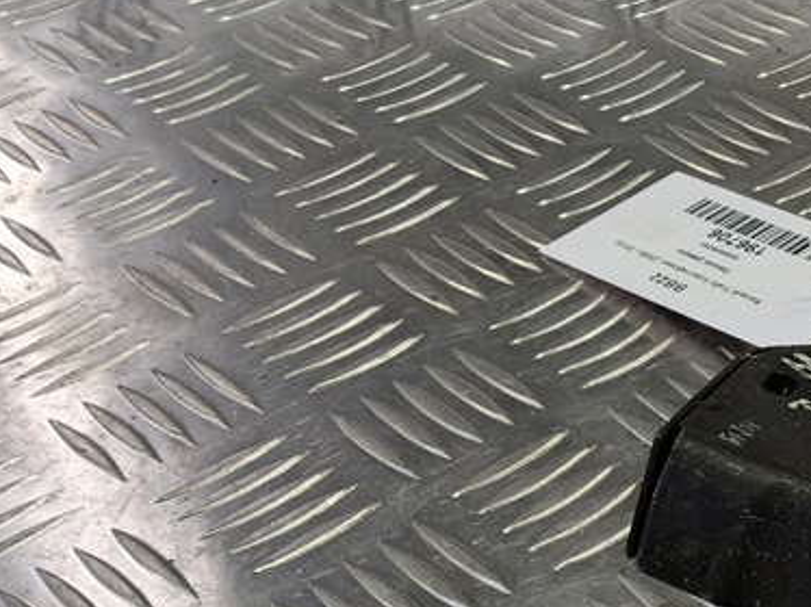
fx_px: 1475
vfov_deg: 23.2
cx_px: 896
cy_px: 405
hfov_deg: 28.0
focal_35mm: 63
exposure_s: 1/33.3
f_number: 1.6
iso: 93
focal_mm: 4.11
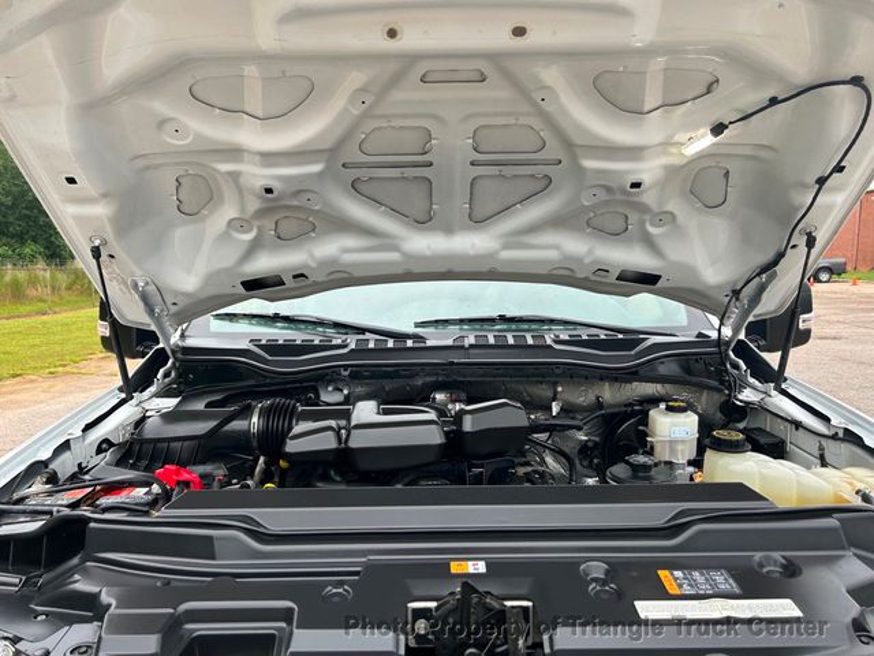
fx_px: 656
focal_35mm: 26
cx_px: 437
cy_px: 328
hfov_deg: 67.3
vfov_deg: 53.1
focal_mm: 5.7
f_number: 1.5
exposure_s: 1/188
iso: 40
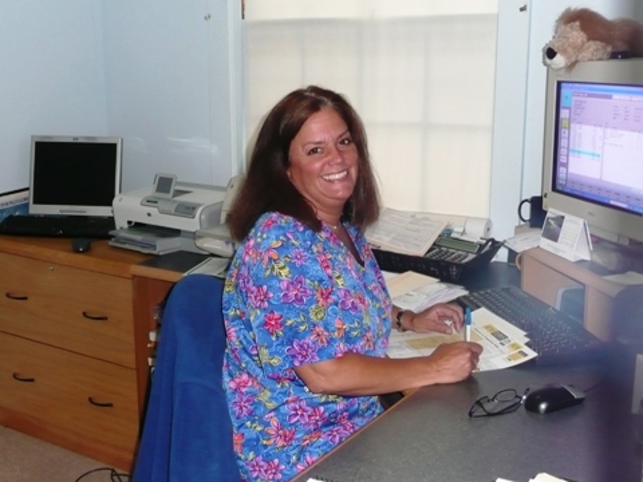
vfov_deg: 32.2
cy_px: 241
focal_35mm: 45
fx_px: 836
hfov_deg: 42.1
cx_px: 322
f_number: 4.1
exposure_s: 1/30
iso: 250
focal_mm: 7.3
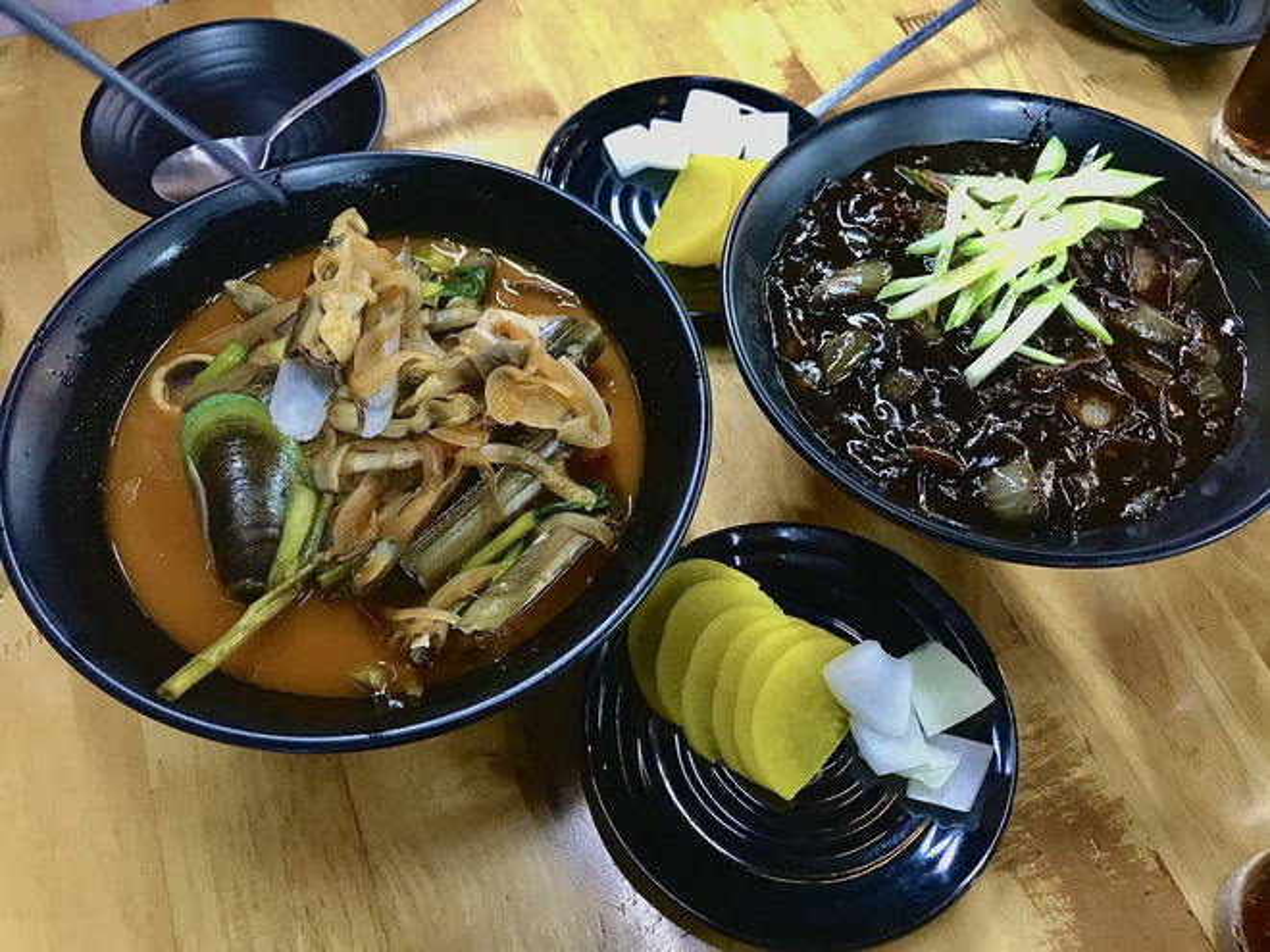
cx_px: 635
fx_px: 1027
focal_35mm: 28
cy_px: 476
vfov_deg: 49.7
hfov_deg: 63.4
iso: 100
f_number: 1.8
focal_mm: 3.99
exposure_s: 1/14
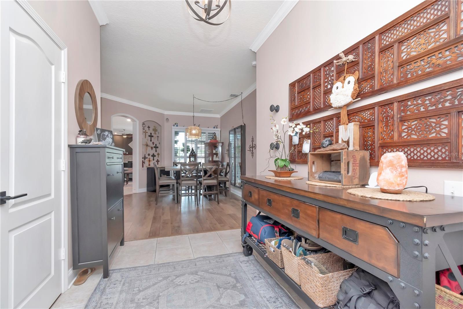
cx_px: 232
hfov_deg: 100.4
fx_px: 193
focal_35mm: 15
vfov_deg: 77.3
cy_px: 154
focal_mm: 10
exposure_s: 1/50
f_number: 8
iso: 500
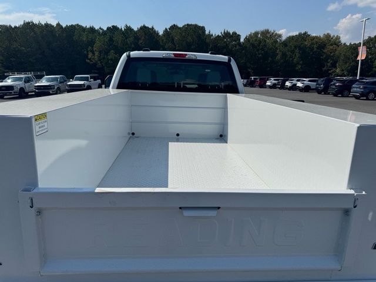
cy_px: 141
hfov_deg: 71.6
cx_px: 188
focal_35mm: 24
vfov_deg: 56.8
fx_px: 261
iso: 80
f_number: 1.78
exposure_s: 1/12346
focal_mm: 6.76
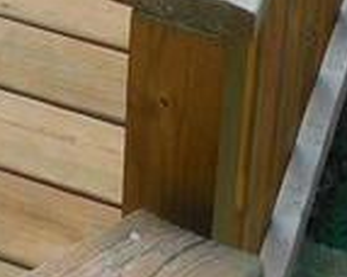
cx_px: 63
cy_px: -612
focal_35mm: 161
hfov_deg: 11.9
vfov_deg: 8.0
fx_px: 1651
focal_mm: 4
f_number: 3
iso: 125
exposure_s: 1/250
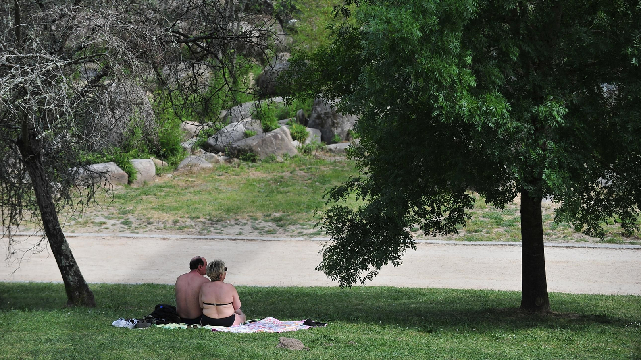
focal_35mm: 137
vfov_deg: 8.9
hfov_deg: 15.7
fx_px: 2328
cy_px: 155
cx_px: 319
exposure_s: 1/500
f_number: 5.6
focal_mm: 130
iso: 160
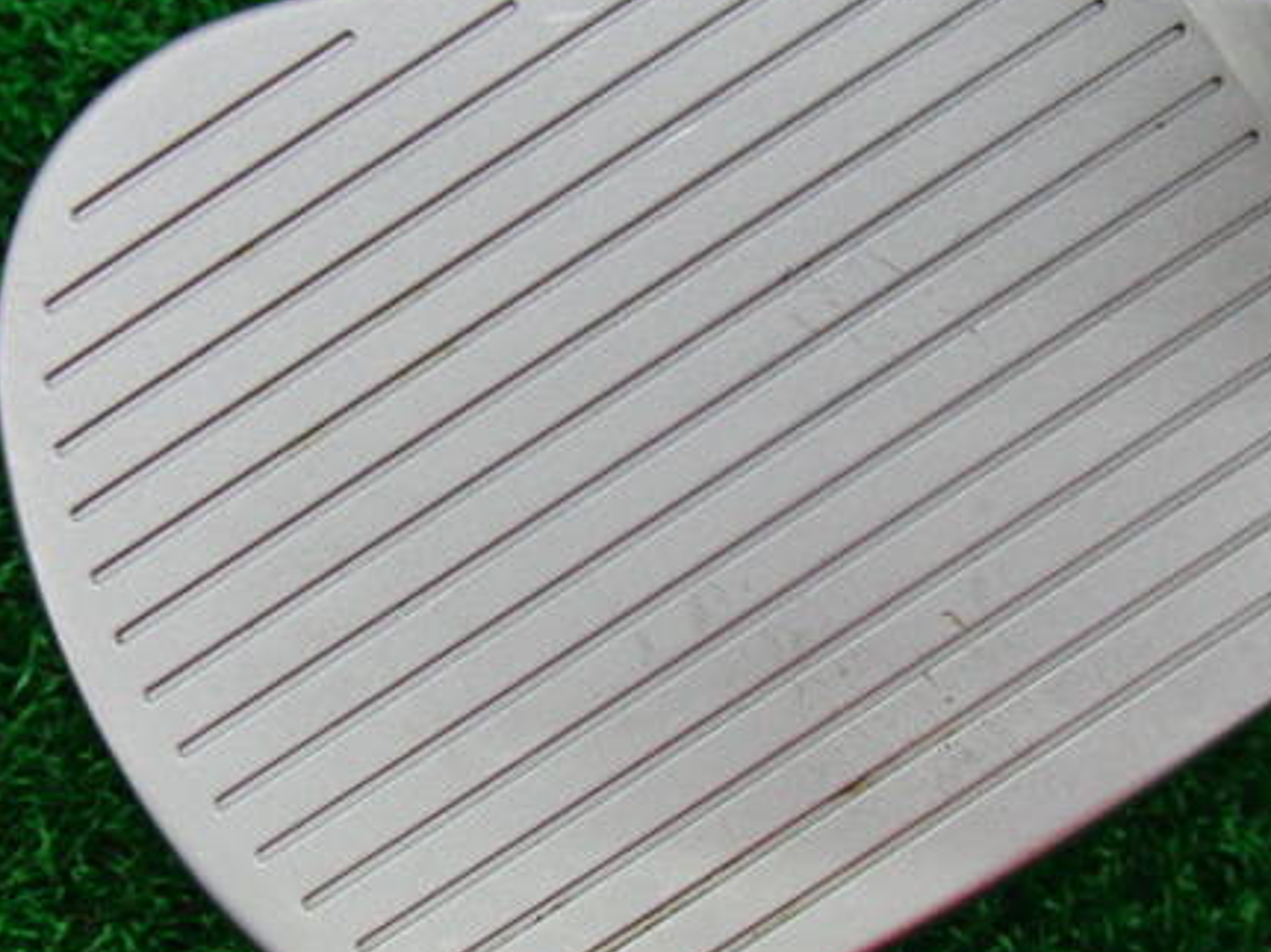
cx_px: 773
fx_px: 2019
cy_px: 498
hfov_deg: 34.8
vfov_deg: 26.5
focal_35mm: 55
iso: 400
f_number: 3.6
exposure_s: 1/50
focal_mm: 6.42
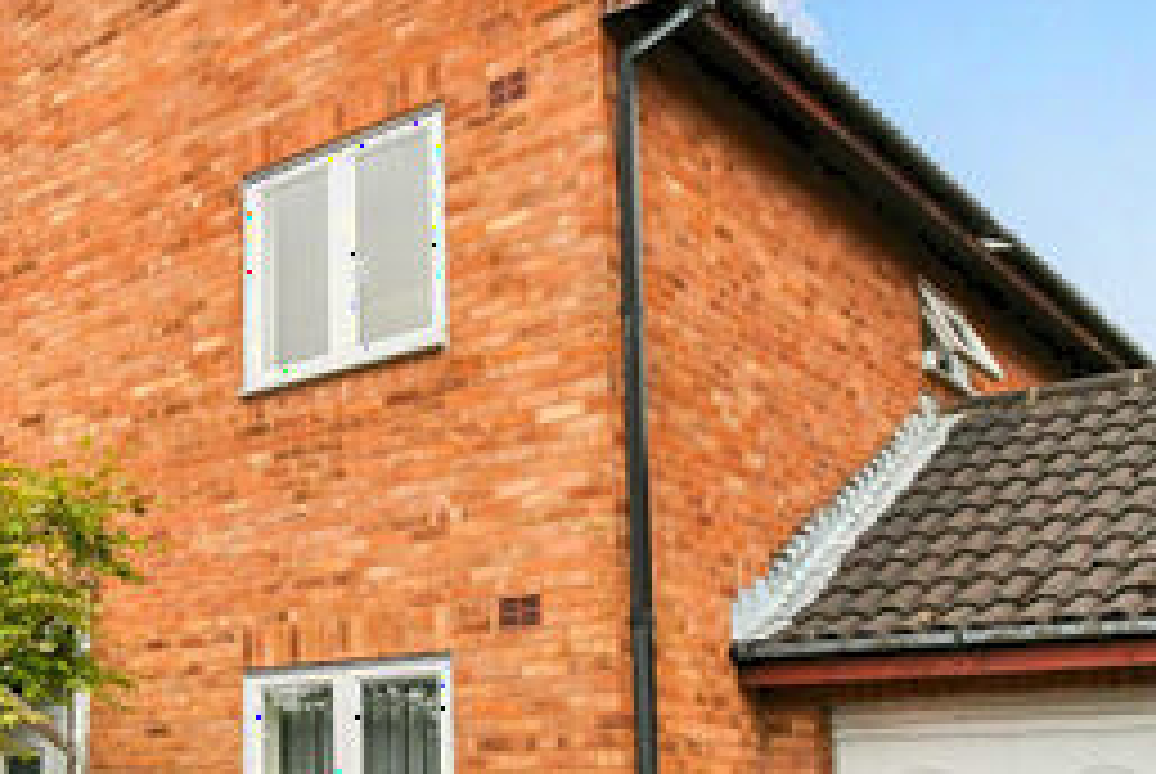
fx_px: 1575
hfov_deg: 36.4
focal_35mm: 49
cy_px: 646
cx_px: 9
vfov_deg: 26.9
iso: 2000
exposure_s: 1/2500
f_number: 6.3
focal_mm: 12
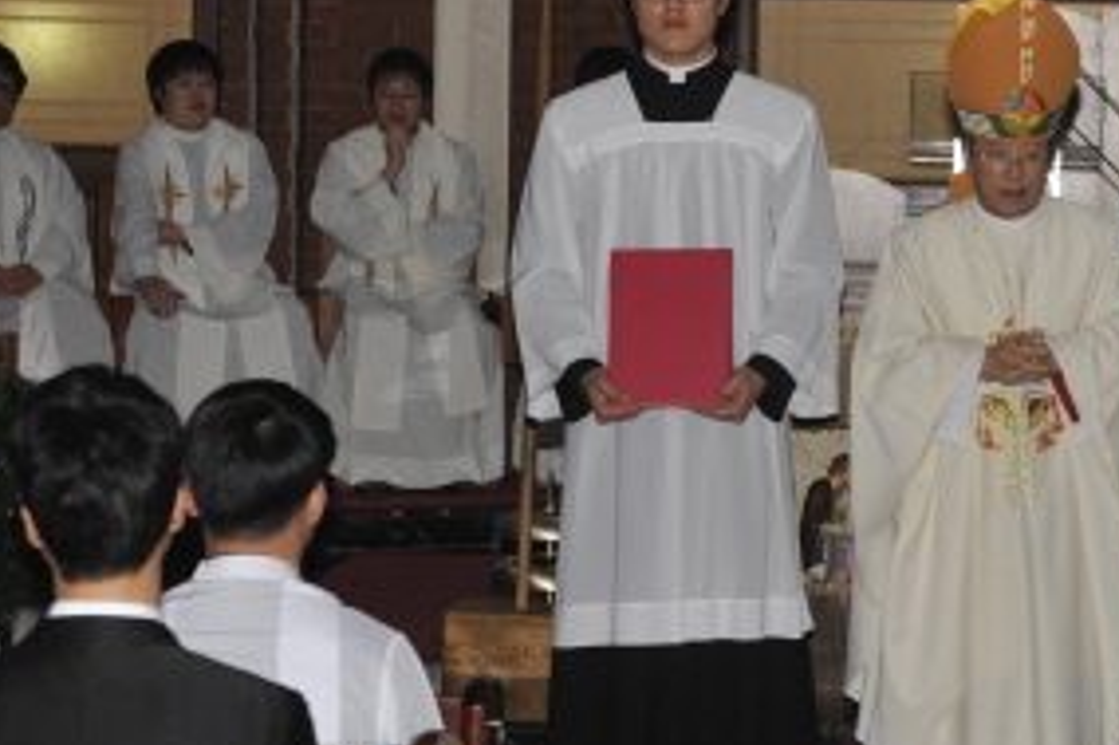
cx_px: 1143
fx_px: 4100
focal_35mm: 132
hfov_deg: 15.2
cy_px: 171
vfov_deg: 10.4
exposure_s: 1/60
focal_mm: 52
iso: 200
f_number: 5.6
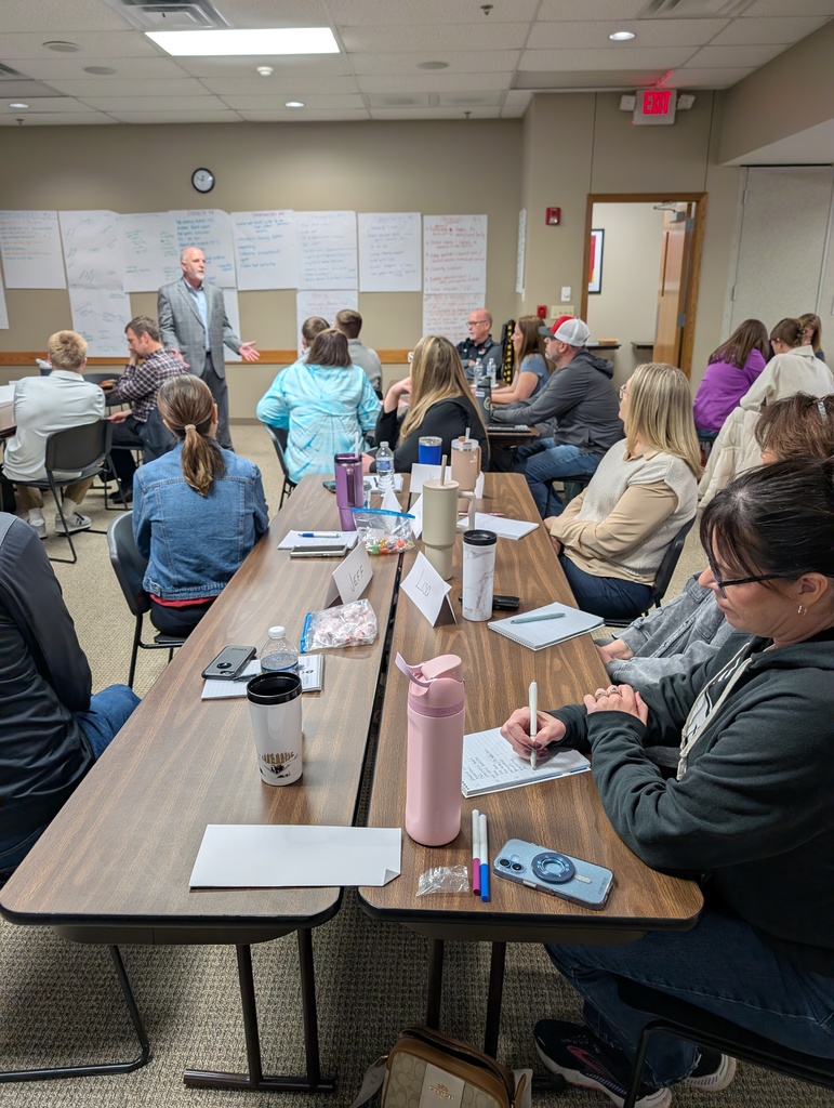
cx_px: 417
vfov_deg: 71.5
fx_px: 769
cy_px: 554
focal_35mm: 24
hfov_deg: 56.9
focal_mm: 6.9
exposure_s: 1/24
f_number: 1.68
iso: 64
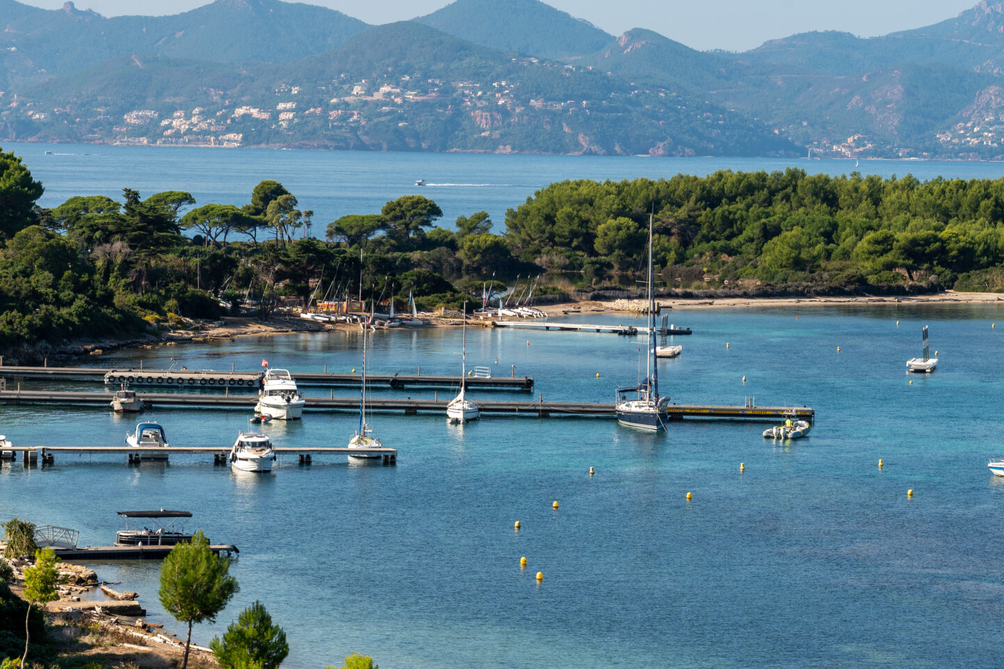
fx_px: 4154
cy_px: 291
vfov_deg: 9.2
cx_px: 479
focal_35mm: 149
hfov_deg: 13.8
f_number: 10
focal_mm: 105
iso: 100
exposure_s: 1/500
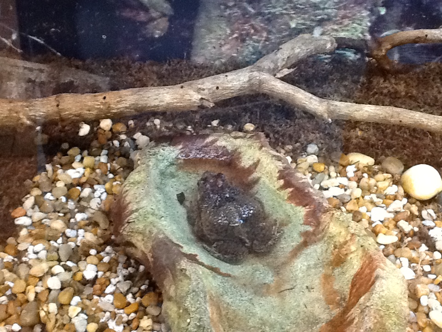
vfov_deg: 44.2
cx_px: 221
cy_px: 166
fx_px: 409
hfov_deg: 56.8
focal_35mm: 32
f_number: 2.4
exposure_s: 1/15
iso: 400
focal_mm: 2.03
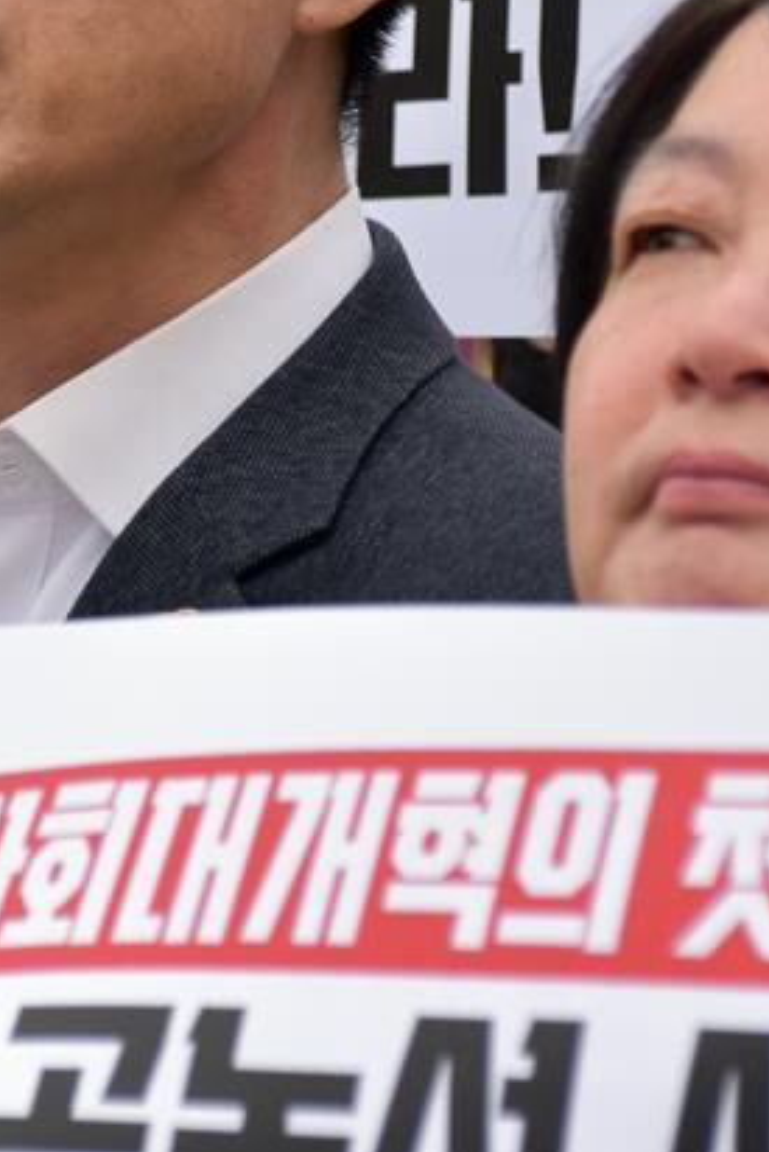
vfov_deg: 5.3
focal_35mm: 391
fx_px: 12525
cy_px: 203
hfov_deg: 3.5
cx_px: -157
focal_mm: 105
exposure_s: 1/320
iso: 100
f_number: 5.6
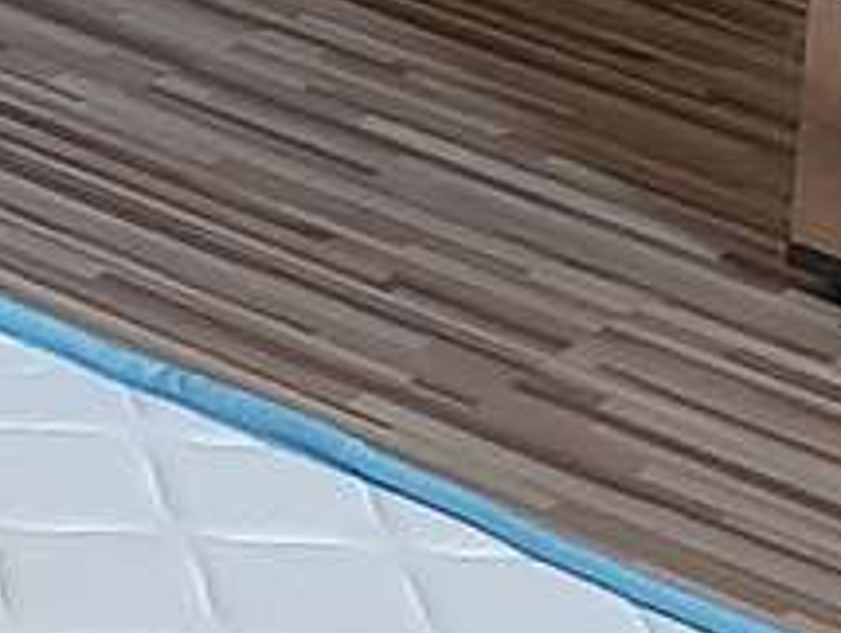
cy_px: -1268
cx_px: 1048
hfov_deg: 10.7
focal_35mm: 181
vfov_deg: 7.3
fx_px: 4405
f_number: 1.7
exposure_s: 1/33
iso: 200
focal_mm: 3.93
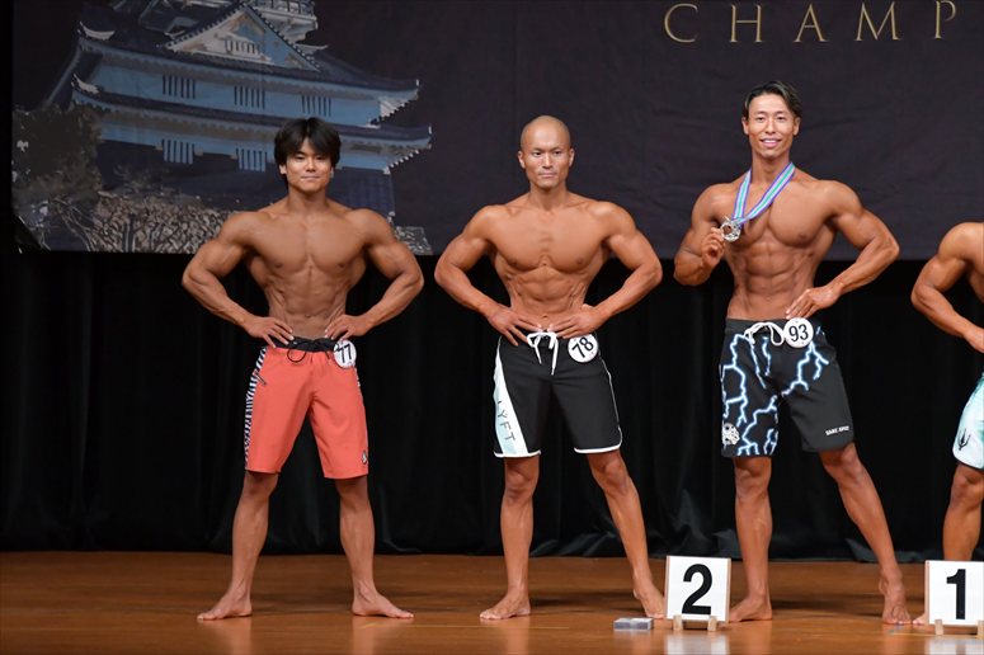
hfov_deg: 7.6
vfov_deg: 5.1
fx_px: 7376
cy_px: 328
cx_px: 492
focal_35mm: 270
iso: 4000
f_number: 5.6
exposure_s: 1/400
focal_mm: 180
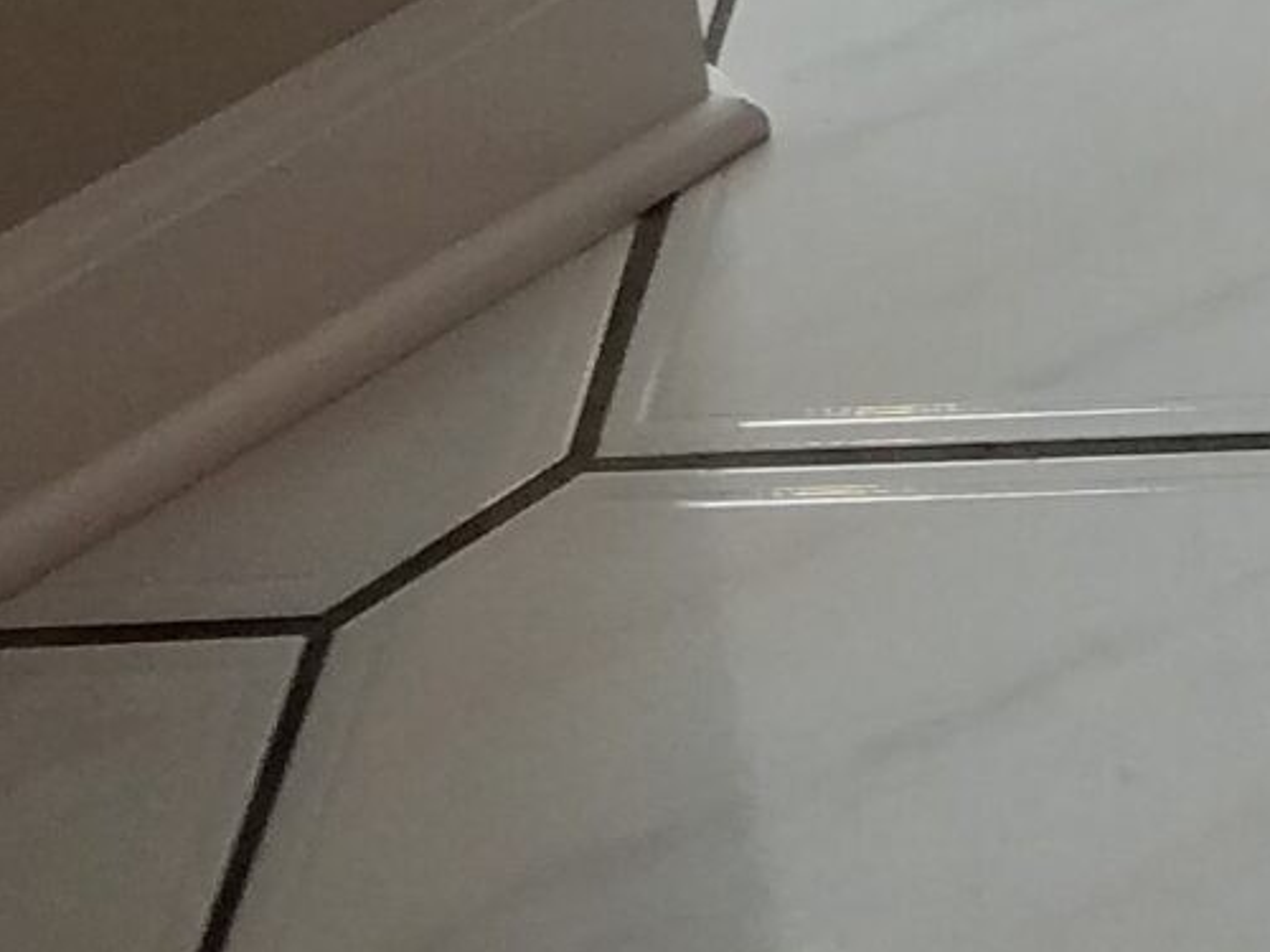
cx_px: 2761
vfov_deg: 9.6
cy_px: -1478
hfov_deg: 12.5
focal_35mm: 133
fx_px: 4880
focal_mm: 4.2
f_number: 1.7
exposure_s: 1/60
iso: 125
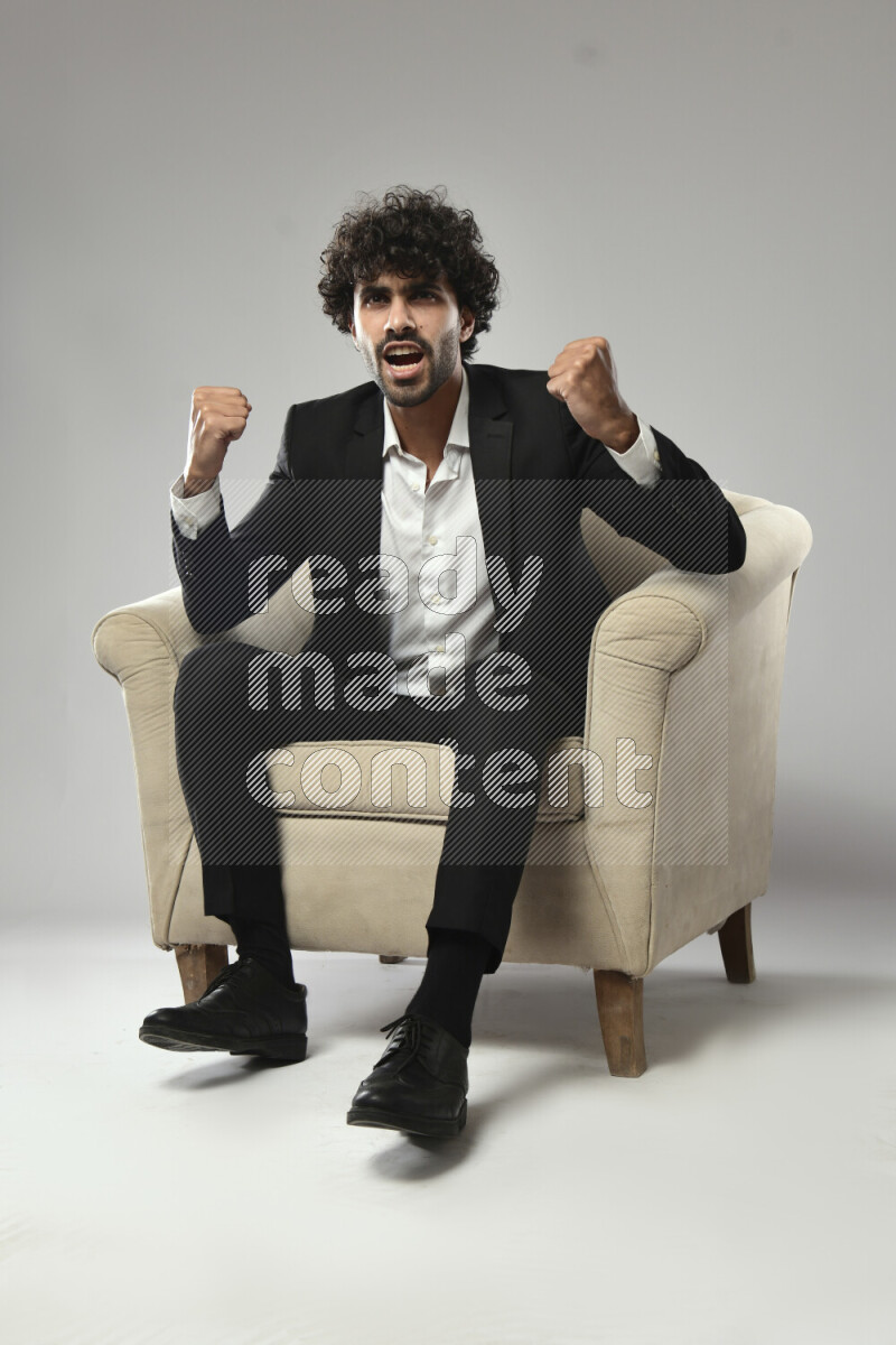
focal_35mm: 40
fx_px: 1493
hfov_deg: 33.4
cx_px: 448
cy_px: 672
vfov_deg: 48.5
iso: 400
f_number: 5.6
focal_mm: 40
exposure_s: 1/125
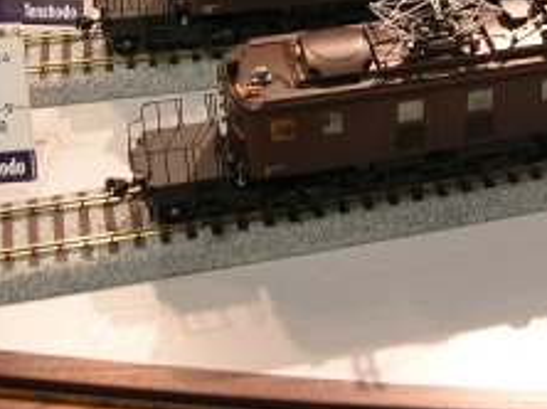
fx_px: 1247
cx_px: 414
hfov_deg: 24.5
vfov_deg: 18.0
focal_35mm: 79
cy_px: -27
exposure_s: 1/12.8
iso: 50
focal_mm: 5.8
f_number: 2.8
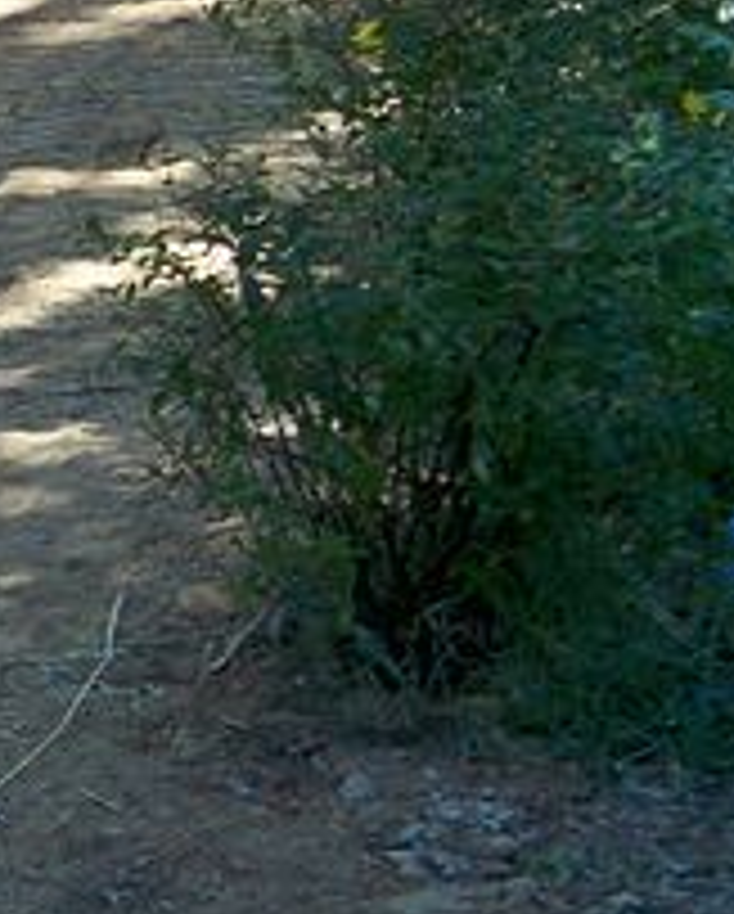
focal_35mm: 150
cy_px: -124
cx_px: -1153
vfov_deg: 12.6
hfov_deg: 9.1
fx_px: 4064
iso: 80
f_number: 3.1
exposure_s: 1/200
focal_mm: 7.9
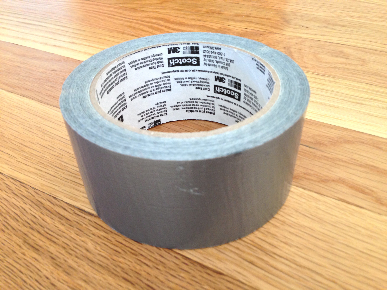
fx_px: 369
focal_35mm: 33
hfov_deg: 55.4
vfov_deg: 42.9
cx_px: 194
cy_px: 145
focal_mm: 4.13
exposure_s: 1/20
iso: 160
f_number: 2.4
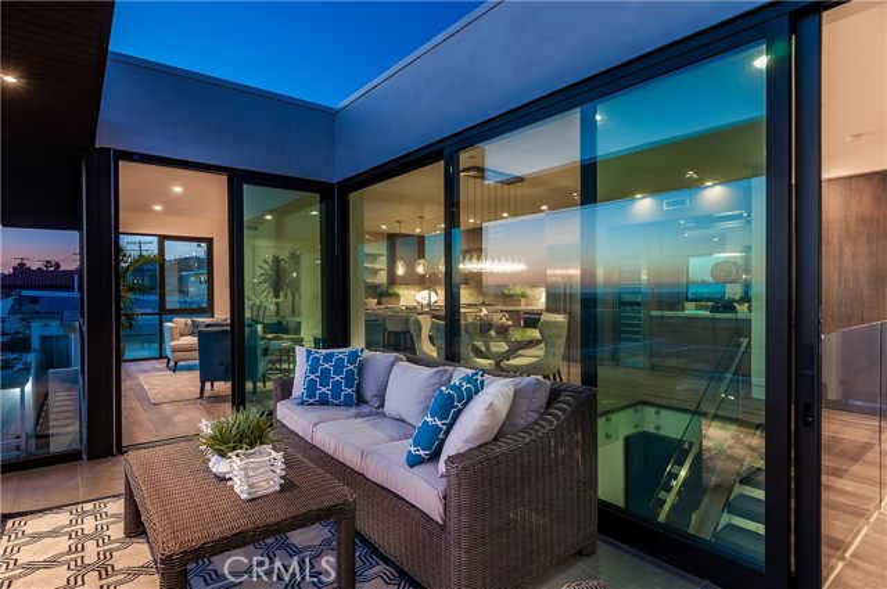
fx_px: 443
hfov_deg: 90.1
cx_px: 444
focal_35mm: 18
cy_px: 294
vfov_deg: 67.2
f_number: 9
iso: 200
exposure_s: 1/2
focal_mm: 12
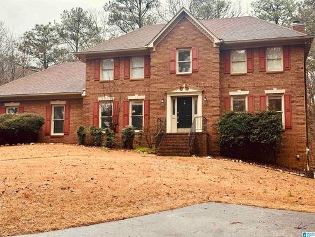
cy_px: 118
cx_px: 158
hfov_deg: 39.7
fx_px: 437
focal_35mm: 48
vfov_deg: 30.3
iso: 64
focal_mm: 6.86
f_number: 1.78
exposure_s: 1/121
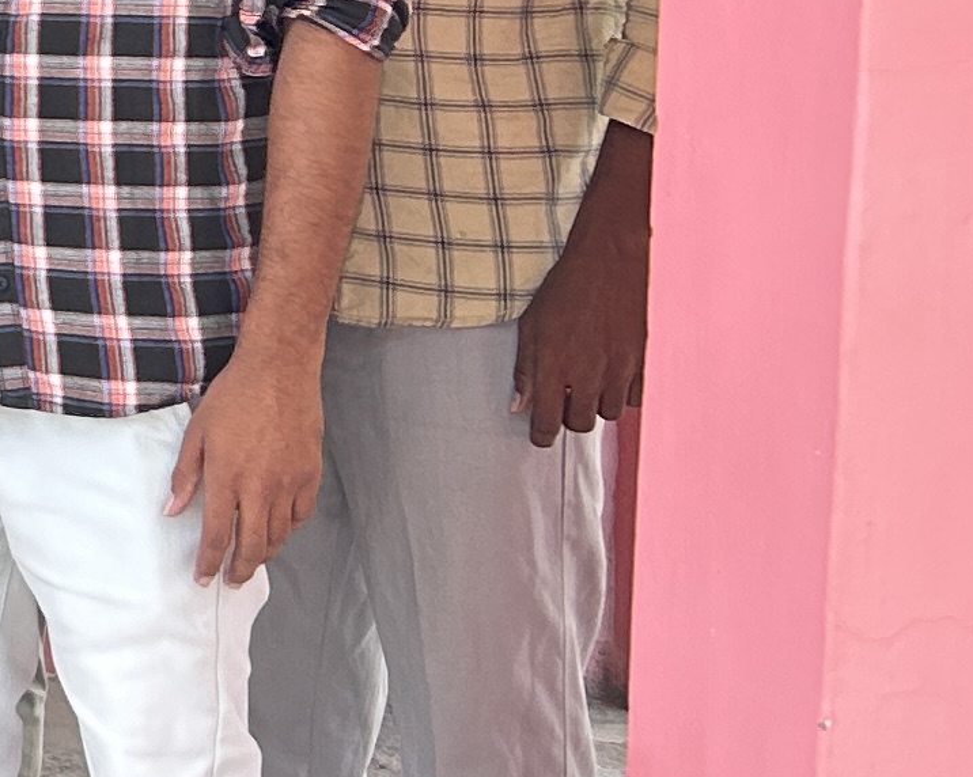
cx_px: -1533
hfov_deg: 10.9
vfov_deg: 10.6
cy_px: -221
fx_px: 4116
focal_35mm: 143
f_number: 1.5
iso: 40
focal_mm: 5.7
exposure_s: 1/218
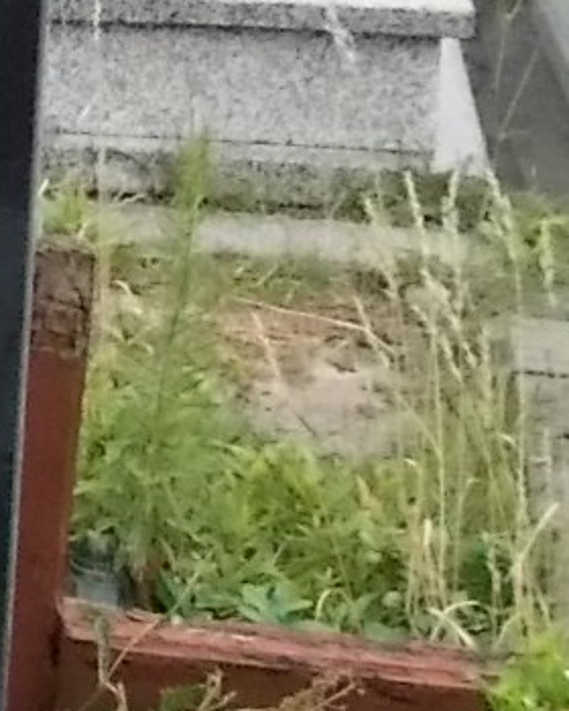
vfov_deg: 16.3
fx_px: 2442
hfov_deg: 10.8
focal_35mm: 116
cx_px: -906
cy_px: 41
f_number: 8
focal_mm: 4.6
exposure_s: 1/250
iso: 400
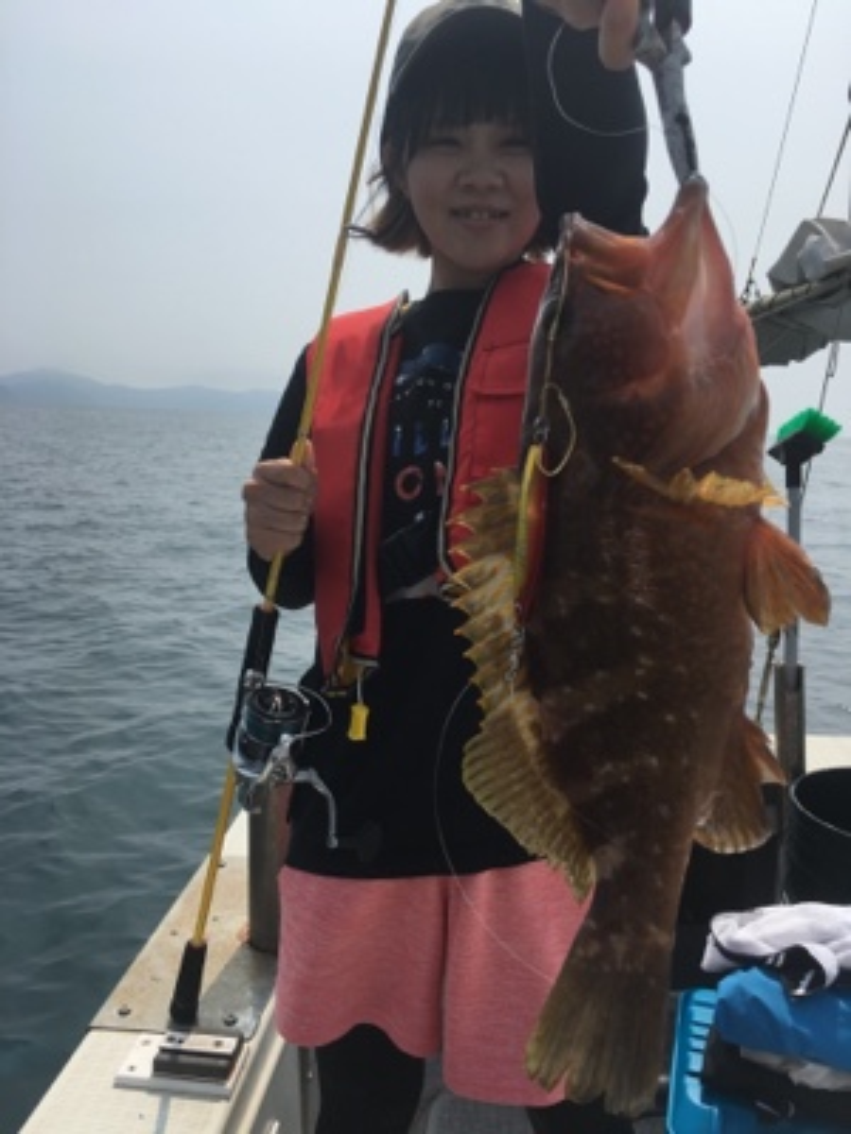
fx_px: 951
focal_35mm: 29
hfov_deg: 48.2
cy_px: 567
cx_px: 426
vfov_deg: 61.7
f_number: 2.2
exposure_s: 1/2564
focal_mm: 4.15
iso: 25
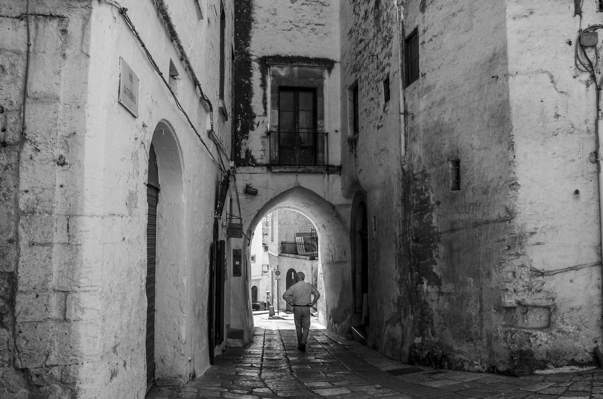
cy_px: 200
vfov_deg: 43.4
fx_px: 501
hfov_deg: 62.0
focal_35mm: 30
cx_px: 302
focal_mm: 20
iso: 110
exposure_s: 1/250
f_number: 8
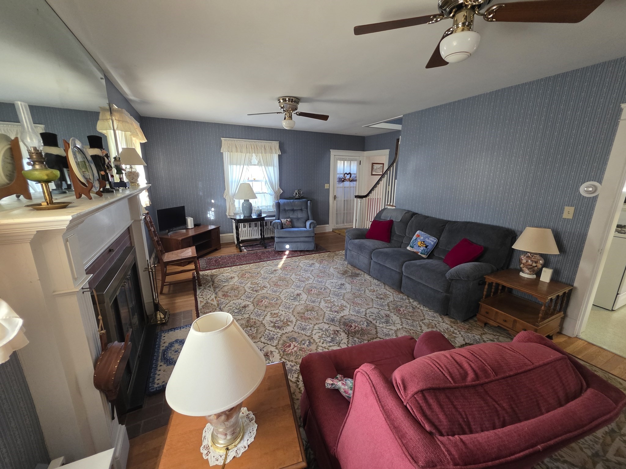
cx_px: 313
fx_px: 235
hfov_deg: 106.2
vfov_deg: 89.9
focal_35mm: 13
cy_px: 234
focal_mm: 2.2
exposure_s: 1/60
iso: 500
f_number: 1.9
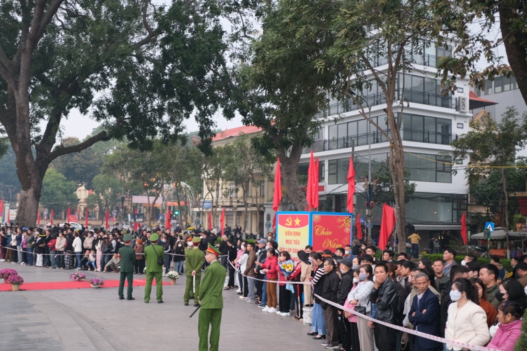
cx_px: 220
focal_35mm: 41
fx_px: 600
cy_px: 203
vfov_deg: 32.6
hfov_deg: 47.2
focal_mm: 23
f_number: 2
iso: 400
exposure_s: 1/60
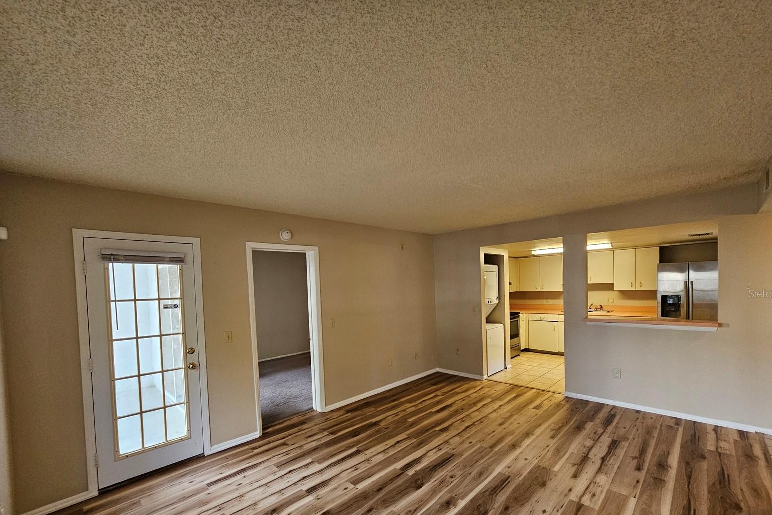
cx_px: 396
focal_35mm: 14
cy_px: 294
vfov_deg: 80.7
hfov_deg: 104.2
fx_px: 300
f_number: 2.2
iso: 250
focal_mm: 2.2
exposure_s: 1/60
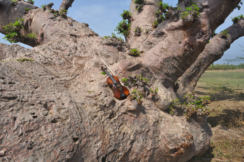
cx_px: 122
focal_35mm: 27
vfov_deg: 47.8
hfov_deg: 67.4
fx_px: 183
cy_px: 81
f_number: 10
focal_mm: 18
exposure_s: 1/400
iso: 200
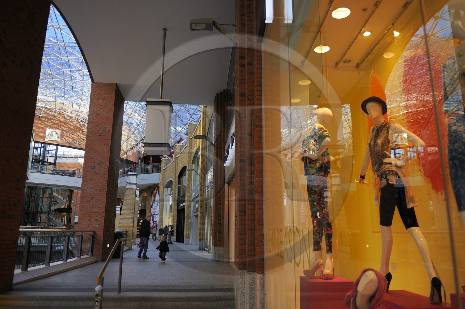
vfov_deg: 47.9
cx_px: 232
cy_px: 154
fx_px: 348
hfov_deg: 67.4
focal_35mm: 27
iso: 200
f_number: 2.8
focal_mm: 27
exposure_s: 1/250
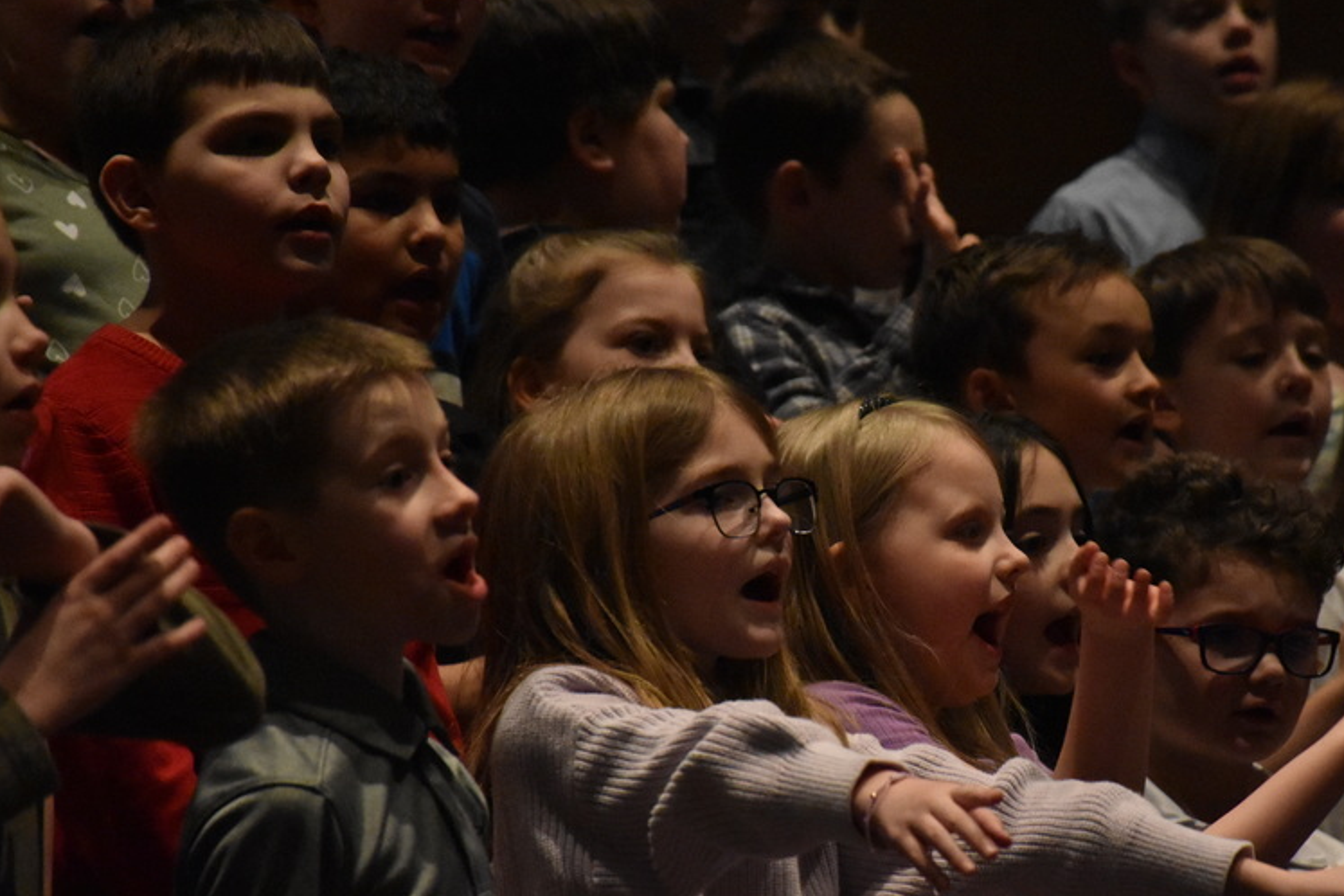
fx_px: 10751
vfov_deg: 4.8
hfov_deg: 7.2
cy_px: 517
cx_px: 878
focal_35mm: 288
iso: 6400
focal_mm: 140
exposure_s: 1/250
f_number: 5.6
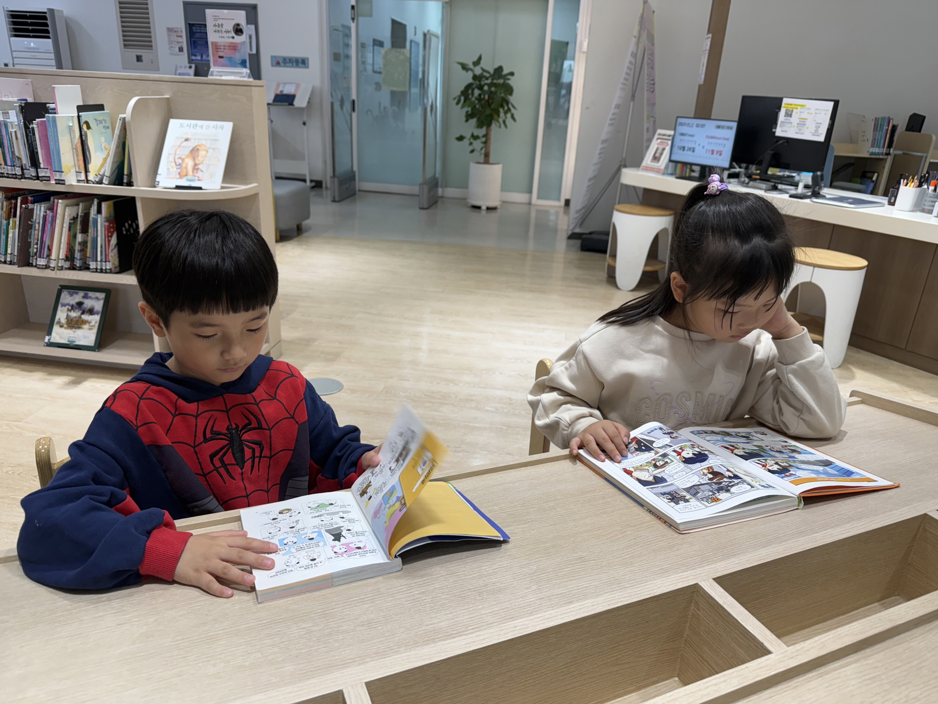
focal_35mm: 24
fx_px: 650
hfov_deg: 71.6
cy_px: 352
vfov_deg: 56.8
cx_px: 469
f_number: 1.78
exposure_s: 1/120
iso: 64
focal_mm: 6.76
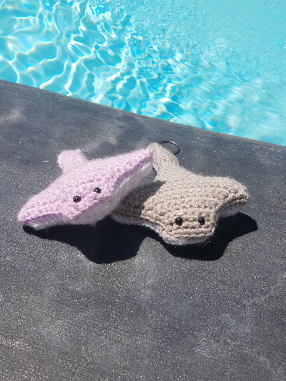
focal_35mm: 52
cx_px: 143
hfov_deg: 28.0
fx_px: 573
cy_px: 190
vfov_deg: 36.8
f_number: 2.4
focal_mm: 6
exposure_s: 1/1532
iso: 25
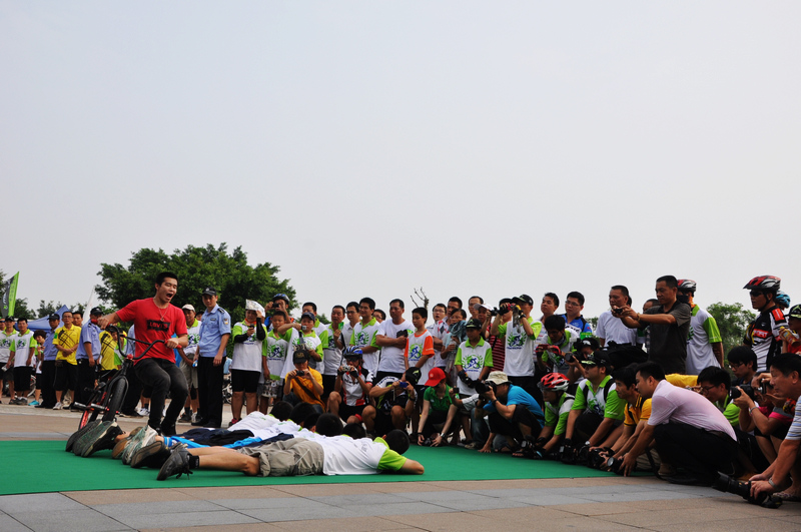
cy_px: 266
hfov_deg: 53.2
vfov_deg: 36.8
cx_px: 400
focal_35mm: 36
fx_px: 800
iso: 200
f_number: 9
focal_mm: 24
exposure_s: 1/200
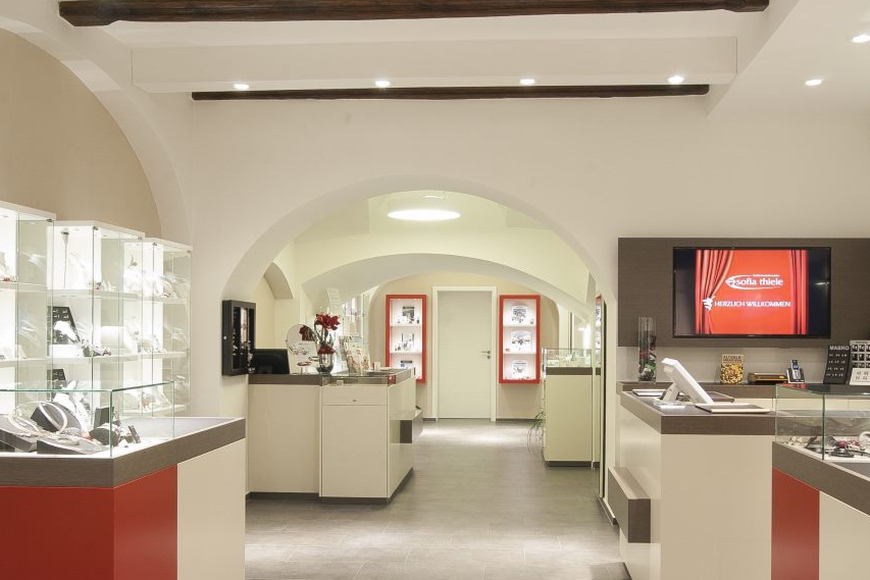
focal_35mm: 38
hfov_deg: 50.7
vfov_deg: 35.0
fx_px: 918
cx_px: 461
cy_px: 340
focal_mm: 18
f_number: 11
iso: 200
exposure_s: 1/3.33
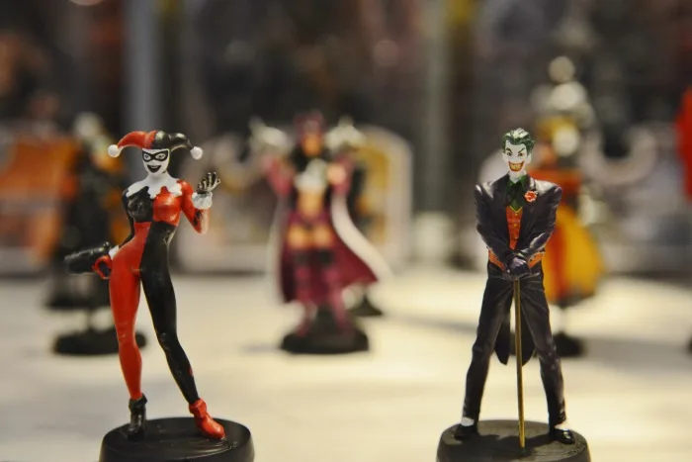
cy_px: 231
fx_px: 1057
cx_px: 346
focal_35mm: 55
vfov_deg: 24.6
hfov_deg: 36.2
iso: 2000
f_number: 4.5
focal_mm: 55
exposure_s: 1/125
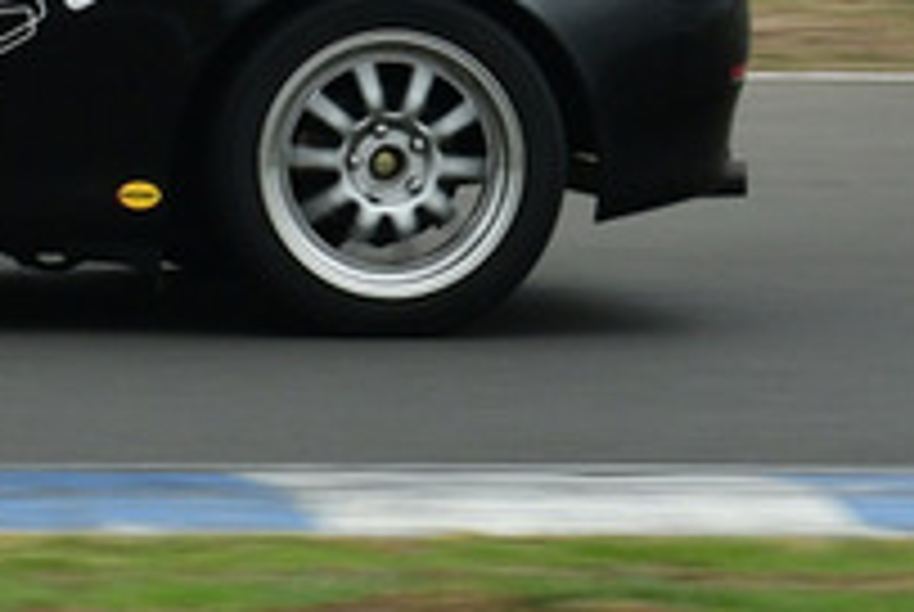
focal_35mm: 797
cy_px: -459
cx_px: -644
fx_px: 20263
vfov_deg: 1.7
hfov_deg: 2.6
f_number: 11
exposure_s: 1/400
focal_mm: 135
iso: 800
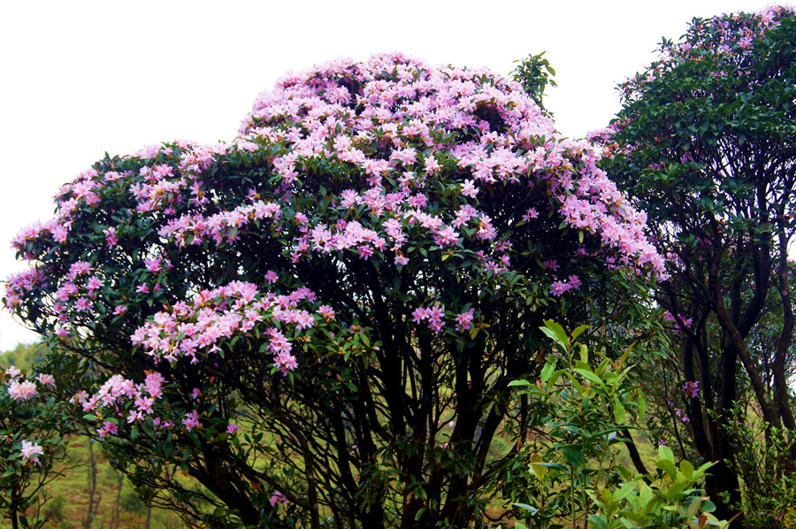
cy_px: 264
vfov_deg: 18.1
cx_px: 398
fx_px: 1657
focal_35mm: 75
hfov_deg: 27.0
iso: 100
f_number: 5.6
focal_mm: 50
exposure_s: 1/160
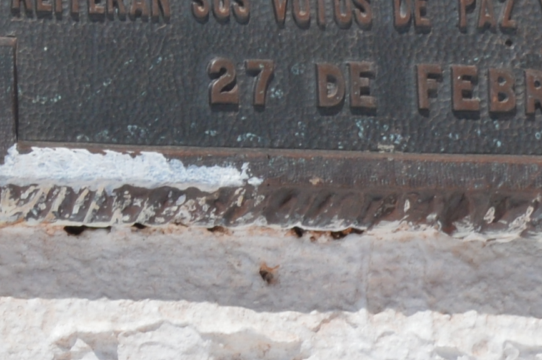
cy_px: 21
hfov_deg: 3.6
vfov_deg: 2.4
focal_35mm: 572
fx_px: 8609
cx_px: 208
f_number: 9
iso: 100
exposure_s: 1/320
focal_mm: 55
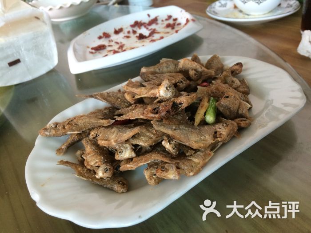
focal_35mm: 29
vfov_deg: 48.2
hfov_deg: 61.7
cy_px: 116
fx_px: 261
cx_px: 156
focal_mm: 4.15
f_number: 2.2
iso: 100
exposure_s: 1/30
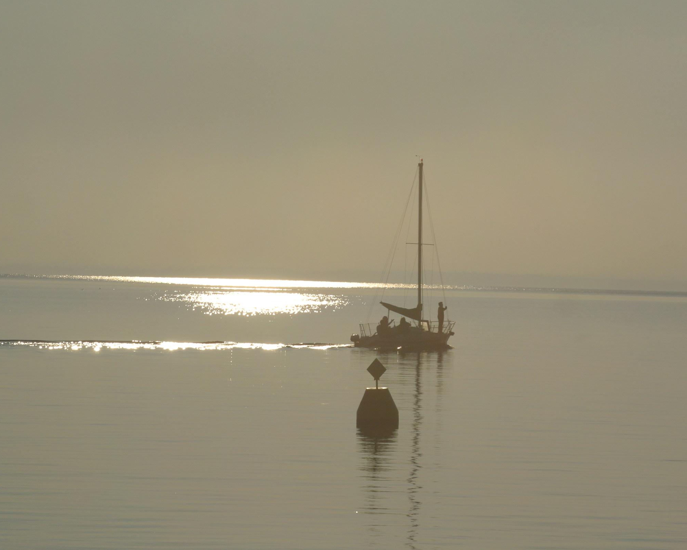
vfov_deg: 6.4
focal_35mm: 243
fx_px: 4942
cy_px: 275
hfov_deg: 8.0
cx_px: 408
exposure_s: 1/1600
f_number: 11
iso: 100
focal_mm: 80.1
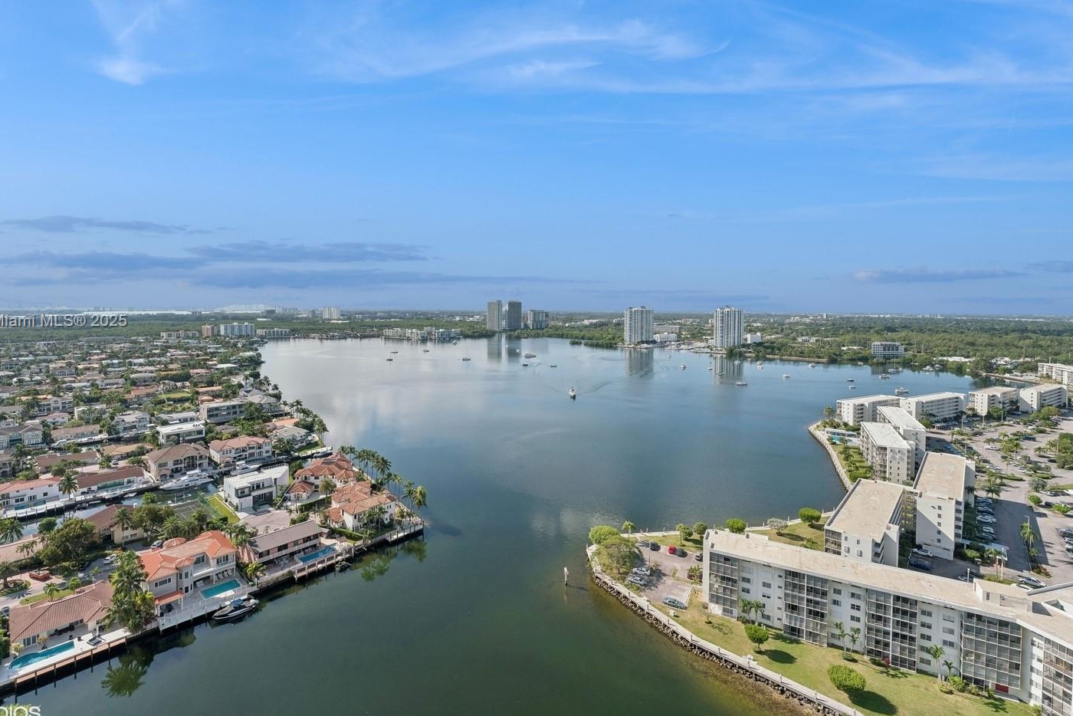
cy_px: 322
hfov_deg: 96.5
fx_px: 477
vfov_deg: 73.6
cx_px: 495
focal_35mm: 16
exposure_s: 1/800
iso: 250
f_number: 9
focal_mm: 14
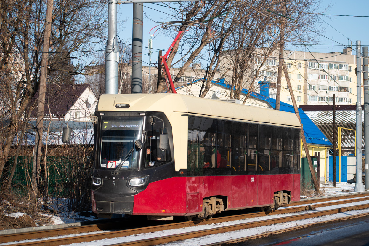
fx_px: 1209
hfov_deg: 17.3
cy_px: 125
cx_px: 200
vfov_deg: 11.6
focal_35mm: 118
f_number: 4.5
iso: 100
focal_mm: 70
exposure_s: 1/800
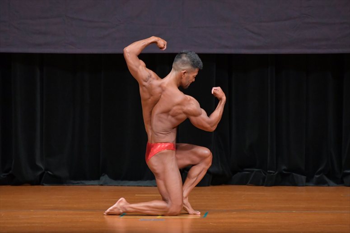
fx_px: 3061
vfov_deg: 4.4
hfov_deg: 6.5
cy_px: 116
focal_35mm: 315
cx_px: 175
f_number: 5.6
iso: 5000
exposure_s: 1/400
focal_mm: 210
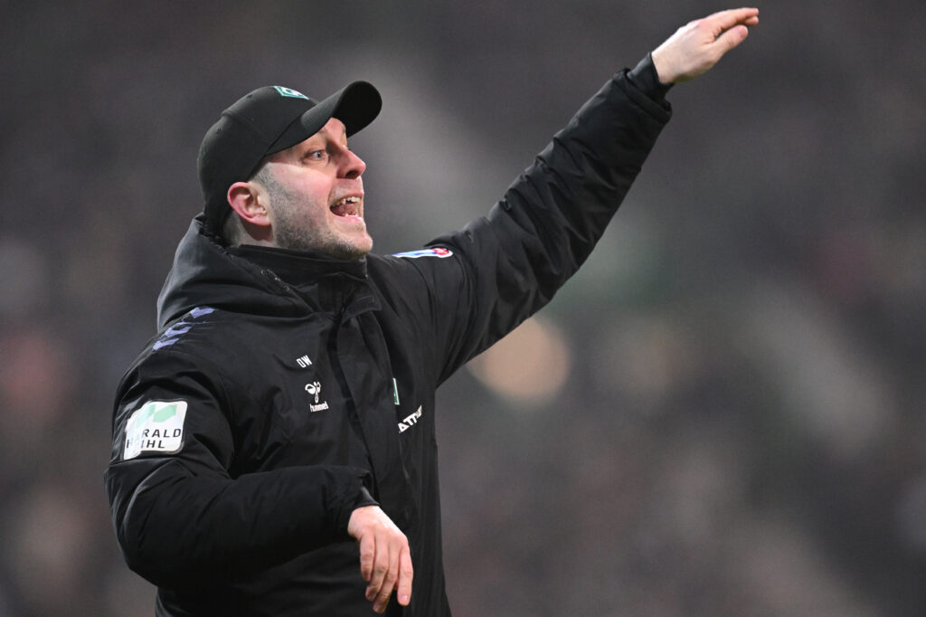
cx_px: 463
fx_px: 15427
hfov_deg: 3.4
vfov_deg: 2.3
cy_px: 308
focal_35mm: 600
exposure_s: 1/1250
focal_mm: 400
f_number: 2.8
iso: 4000
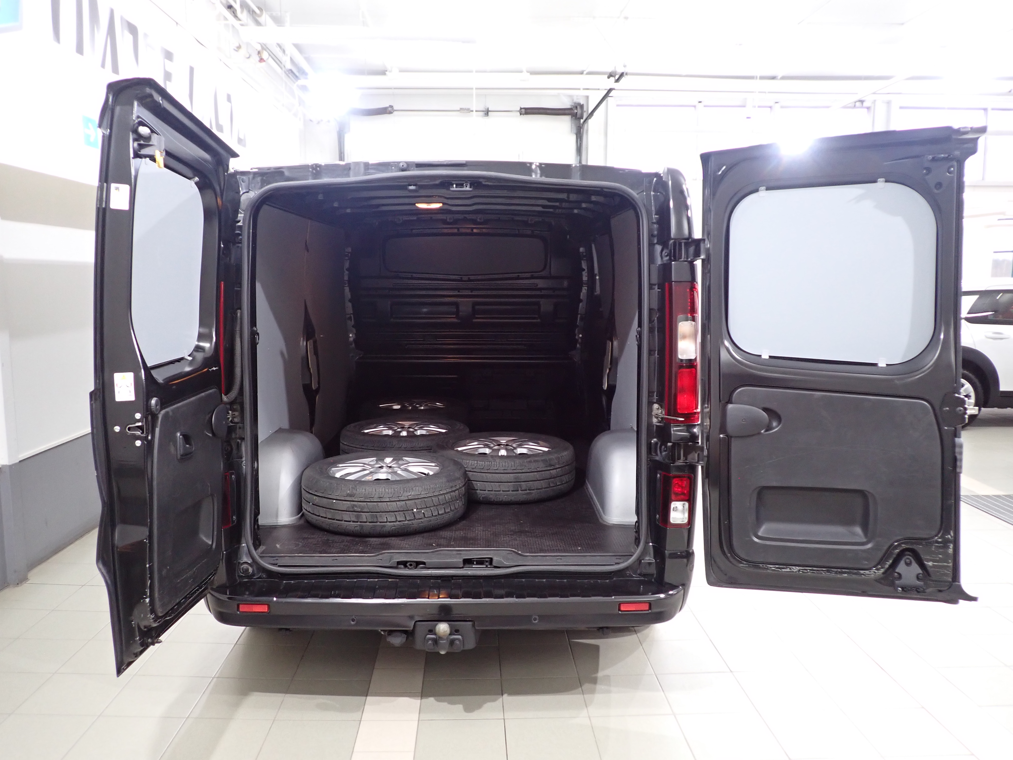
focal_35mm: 28
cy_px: 380
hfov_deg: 63.4
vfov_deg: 49.7
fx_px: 819
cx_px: 506
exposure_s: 1/30
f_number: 2.2
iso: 320
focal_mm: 5.05
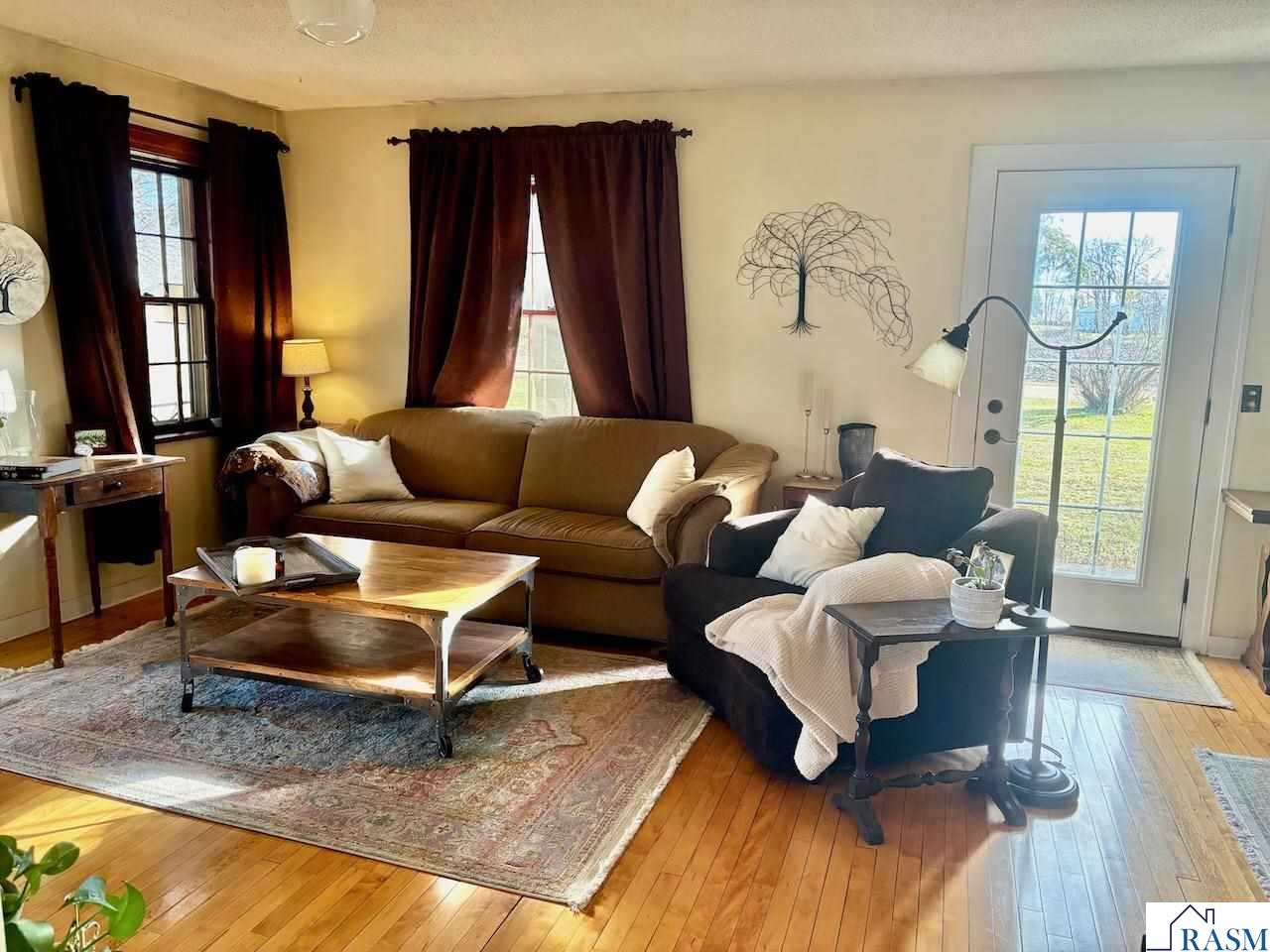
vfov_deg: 53.1
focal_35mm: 26
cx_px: 635
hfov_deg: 67.3
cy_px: 476
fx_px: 954
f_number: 1.6
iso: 250
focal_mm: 5.96
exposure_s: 1/120
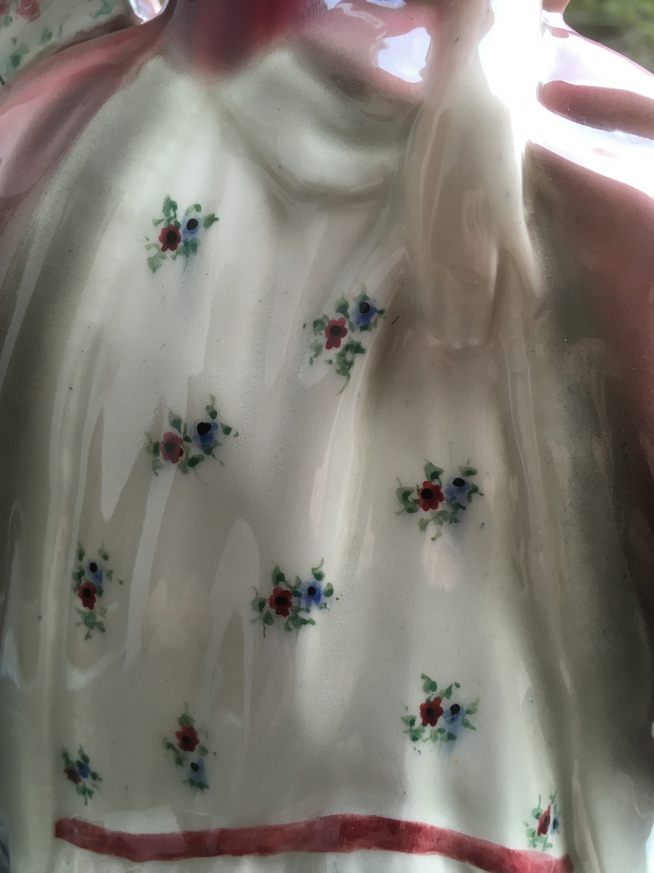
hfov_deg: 48.2
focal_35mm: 29
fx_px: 731
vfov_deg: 61.7
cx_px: 327
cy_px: 436
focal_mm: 4.15
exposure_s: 1/33
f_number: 2.2
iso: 25
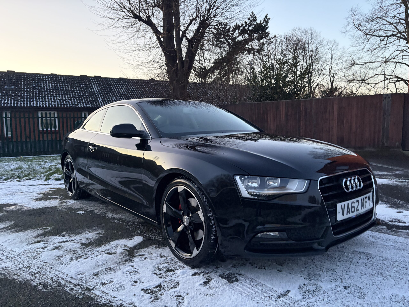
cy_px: 154
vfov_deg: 53.1
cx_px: 204
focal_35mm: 26
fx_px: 307
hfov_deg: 67.3
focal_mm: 5.96
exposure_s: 1/60
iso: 500
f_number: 1.6
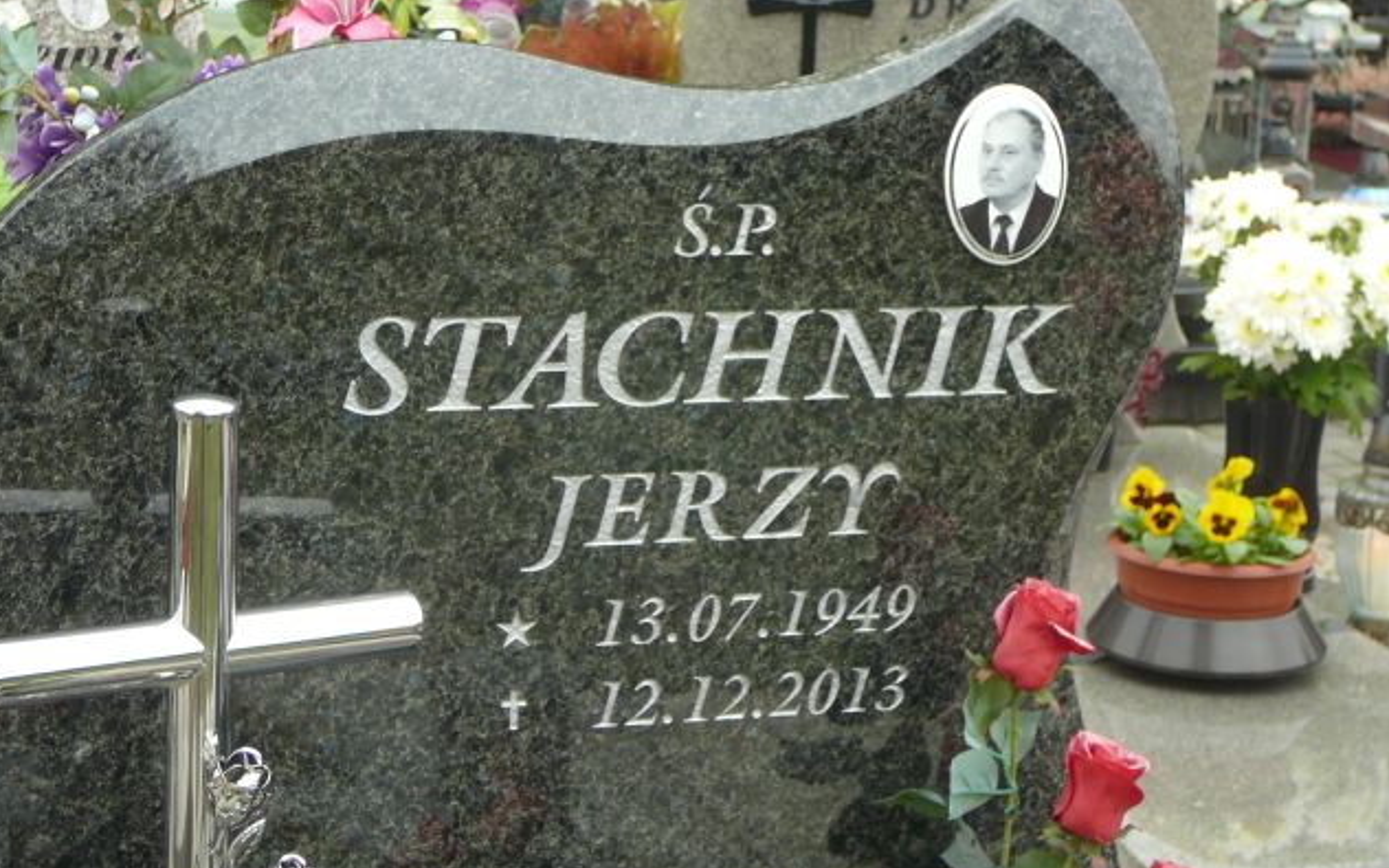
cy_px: 470
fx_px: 3331
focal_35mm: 88
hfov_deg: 23.6
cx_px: 688
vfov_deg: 14.8
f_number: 3.8
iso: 100
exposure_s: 1/40
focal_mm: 12.2
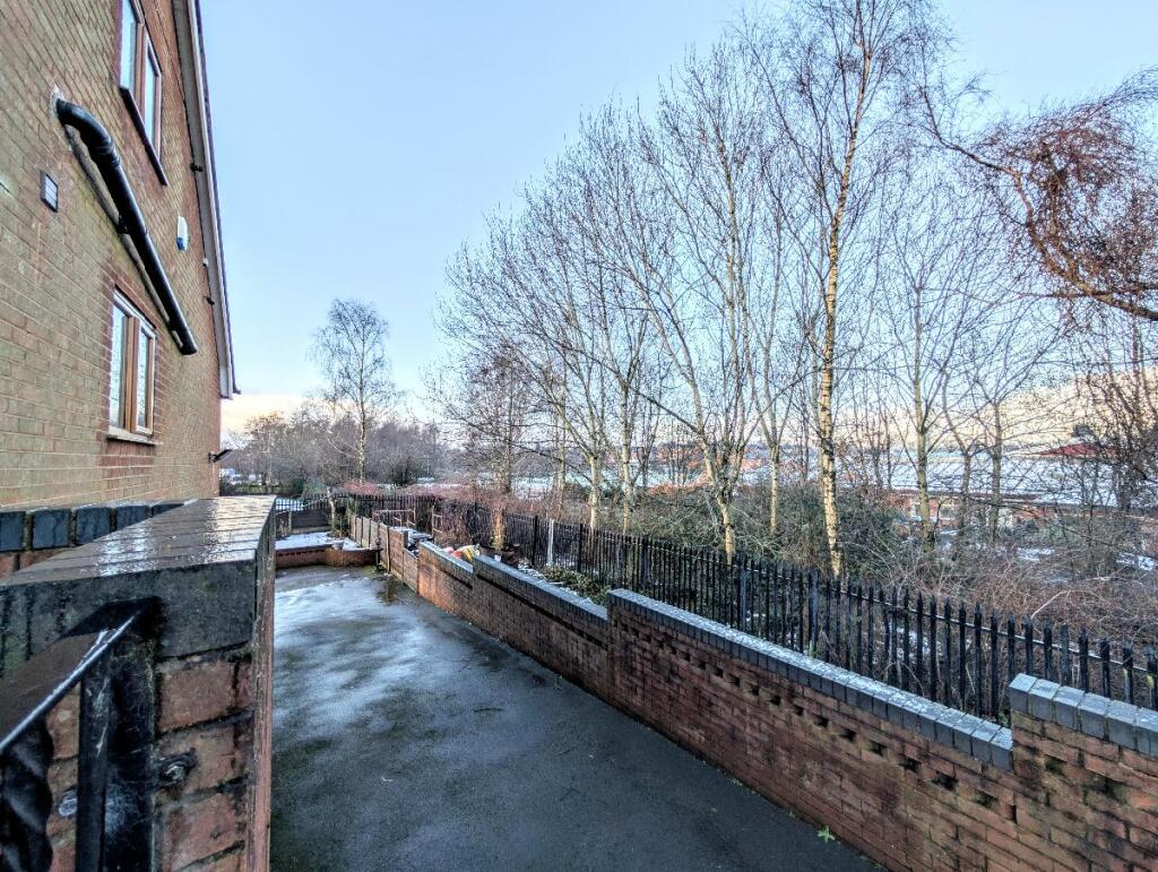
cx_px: 579
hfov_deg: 110.5
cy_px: 436
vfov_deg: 94.6
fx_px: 402
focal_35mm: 12
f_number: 1.7
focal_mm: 2.02
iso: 53
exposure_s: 1/803
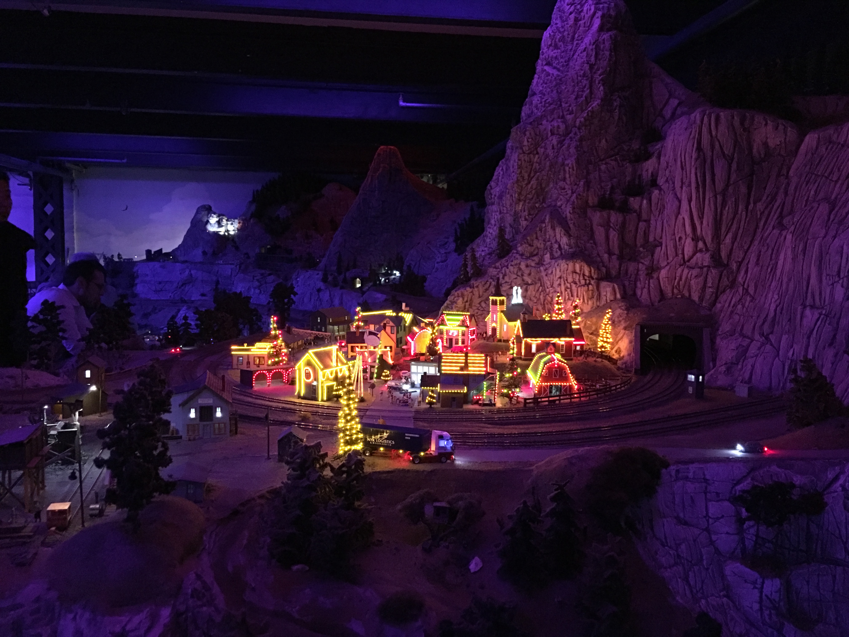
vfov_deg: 48.2
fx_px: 711
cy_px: 318
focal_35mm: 29
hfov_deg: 61.7
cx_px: 424
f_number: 2.2
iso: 320
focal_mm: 4.15
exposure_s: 1/4
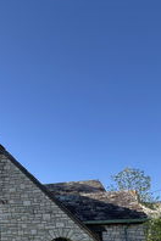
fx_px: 235
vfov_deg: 48.3
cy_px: 220
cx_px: -87
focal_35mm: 35
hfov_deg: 26.3
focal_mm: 1.57
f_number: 1.8
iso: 32
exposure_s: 1/377
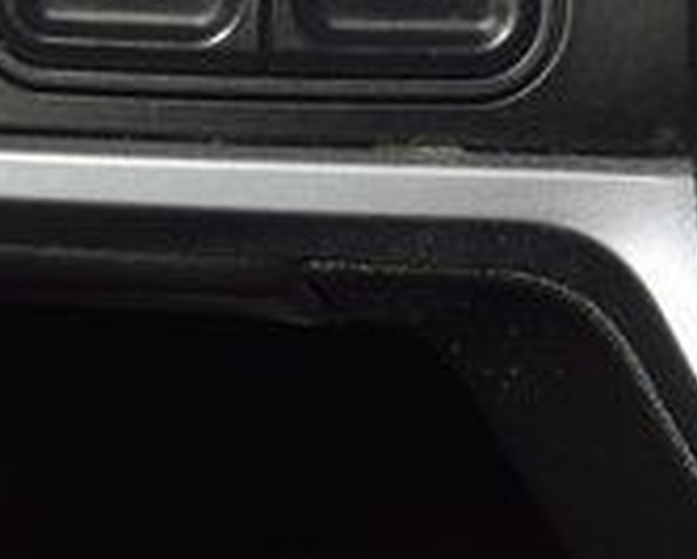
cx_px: 302
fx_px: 7823
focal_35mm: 379
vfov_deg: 4.1
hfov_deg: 5.1
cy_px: -212
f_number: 8
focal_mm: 70
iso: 100
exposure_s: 1/125
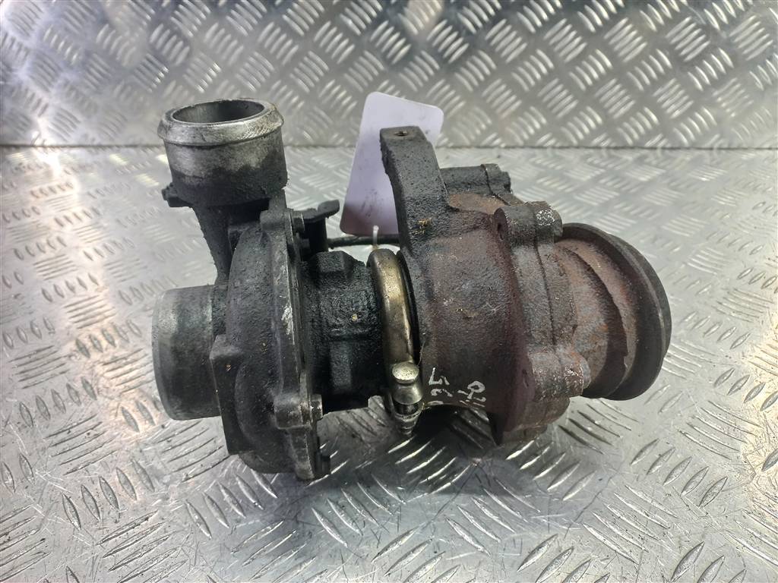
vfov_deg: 54.9
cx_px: 389
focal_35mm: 25
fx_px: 562
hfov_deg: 69.4
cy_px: 292
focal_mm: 4.6
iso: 160
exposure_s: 1/50
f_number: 1.8
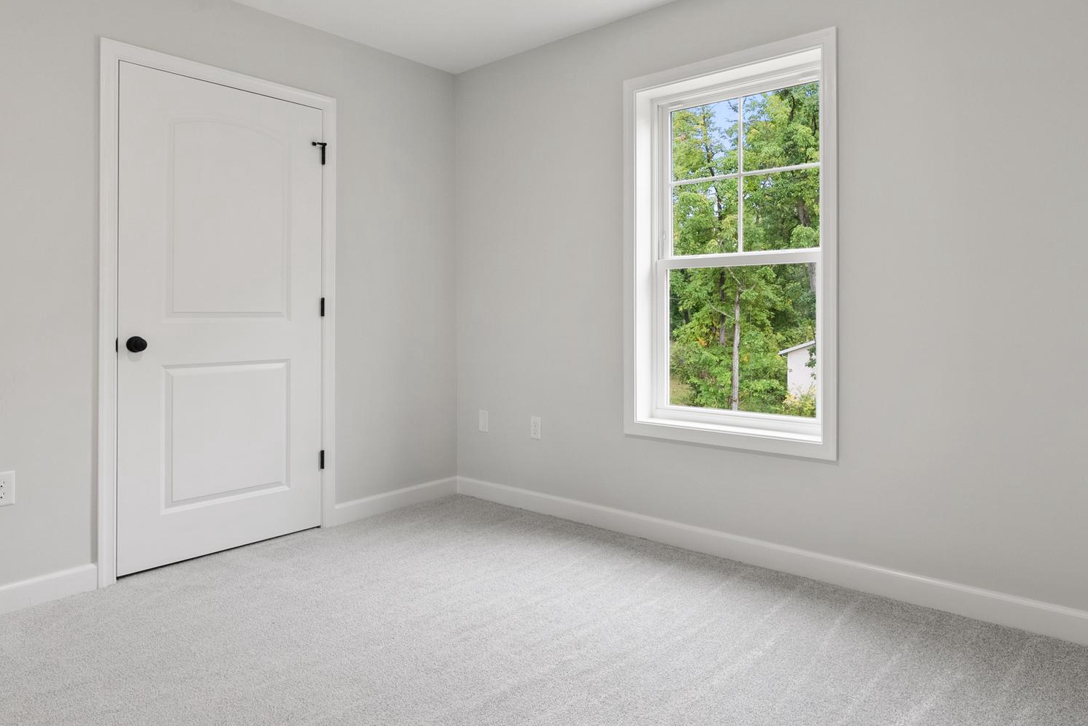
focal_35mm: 22
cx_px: 589
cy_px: 321
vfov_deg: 57.1
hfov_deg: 78.4
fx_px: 665
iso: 640
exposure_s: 1/13
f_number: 10
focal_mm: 16
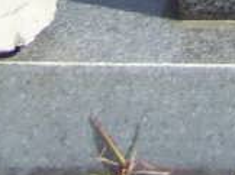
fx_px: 2461
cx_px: 531
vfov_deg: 3.9
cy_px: -370
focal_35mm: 363
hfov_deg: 5.3
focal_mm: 7.6
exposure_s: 1/640
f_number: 2.8
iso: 64
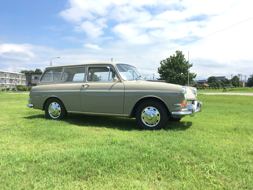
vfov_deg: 48.2
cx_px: 126
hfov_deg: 61.7
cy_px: 95
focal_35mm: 29
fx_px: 212
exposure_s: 1/927
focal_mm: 4.15
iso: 25
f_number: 2.2
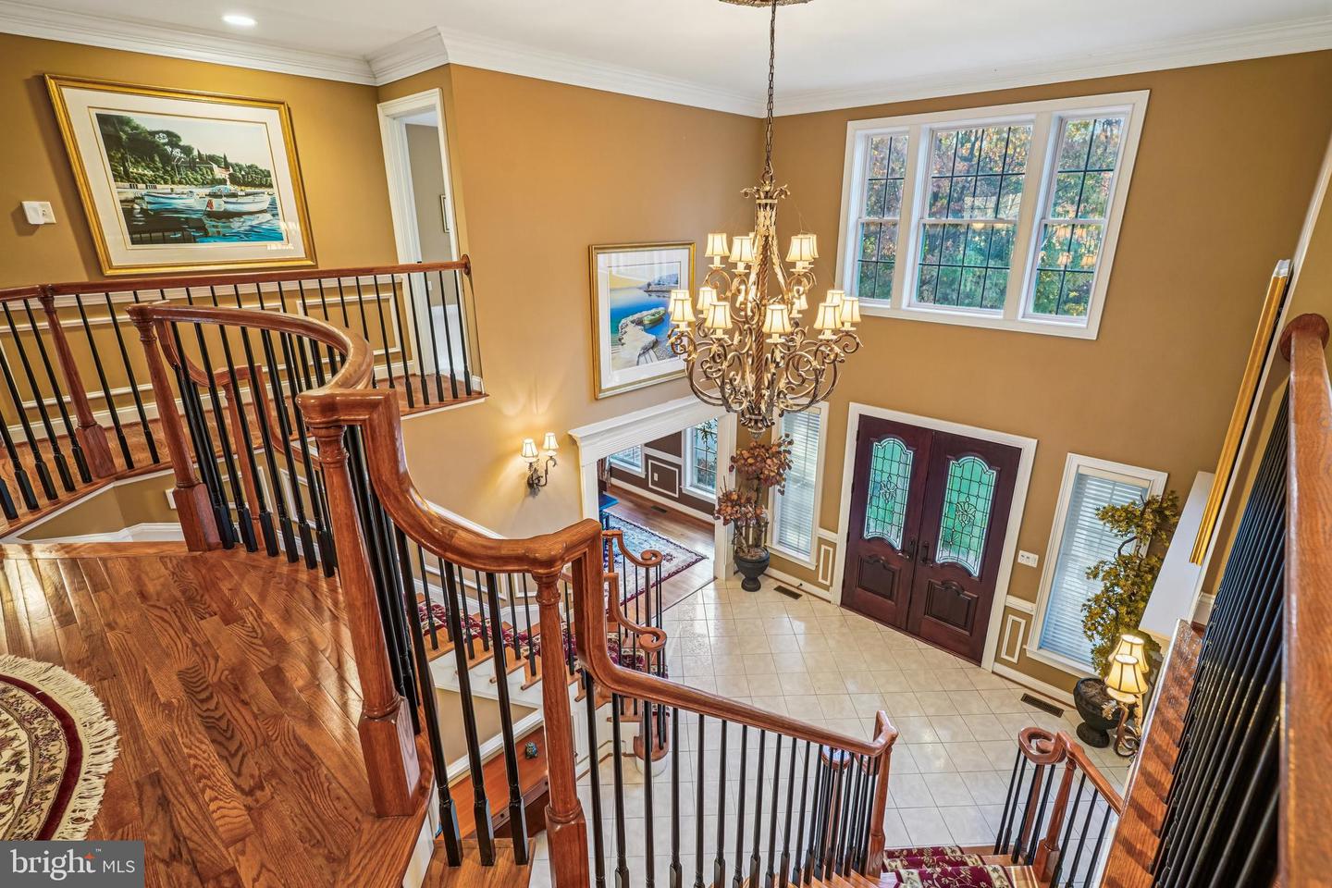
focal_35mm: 17
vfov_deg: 70.4
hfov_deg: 93.3
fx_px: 629
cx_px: 666
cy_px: 444
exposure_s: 1/6
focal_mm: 17
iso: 640
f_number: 8
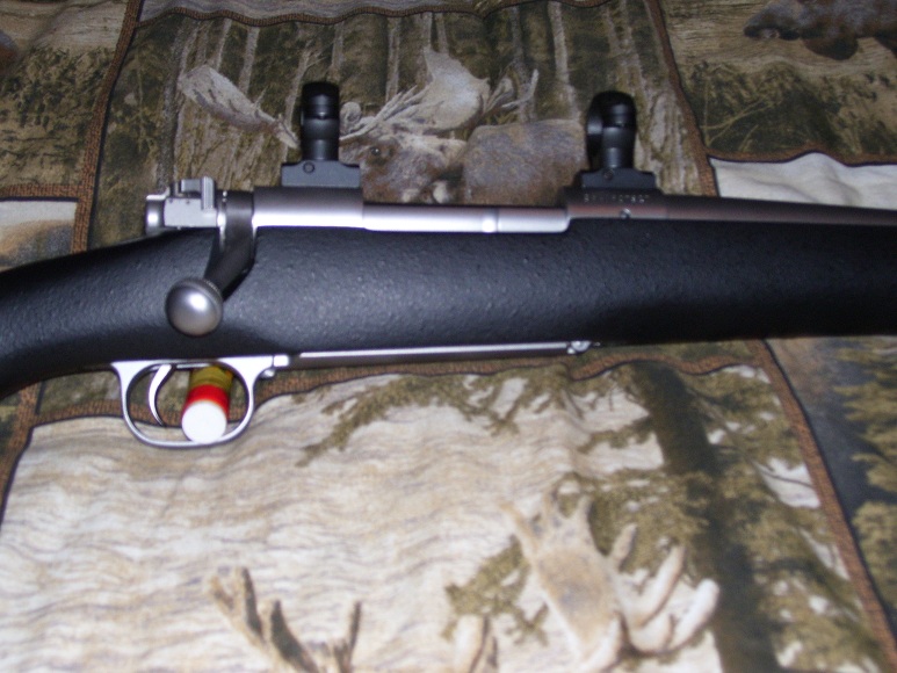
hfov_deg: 33.8
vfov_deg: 25.7
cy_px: 336
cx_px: 448
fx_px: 1477
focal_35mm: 57
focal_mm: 9.4
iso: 125
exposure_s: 1/60
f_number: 3.4
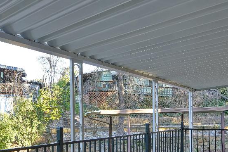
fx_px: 241
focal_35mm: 38
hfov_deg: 47.8
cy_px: 114
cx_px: 44
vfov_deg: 34.3
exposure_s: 1/15
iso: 100
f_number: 7.1
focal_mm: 14
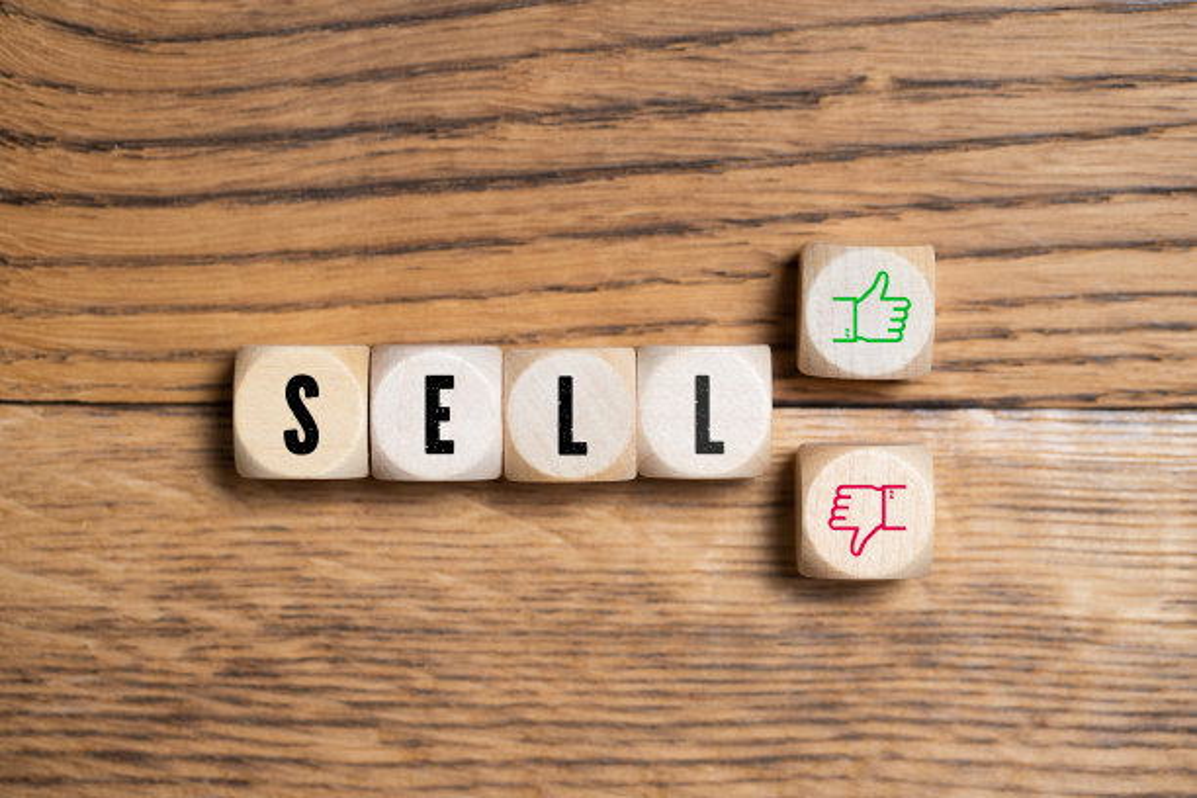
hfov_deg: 20.4
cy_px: 399
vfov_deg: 13.7
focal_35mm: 100
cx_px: 598
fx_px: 3325
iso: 100
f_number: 4.5
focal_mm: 100
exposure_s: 1/160
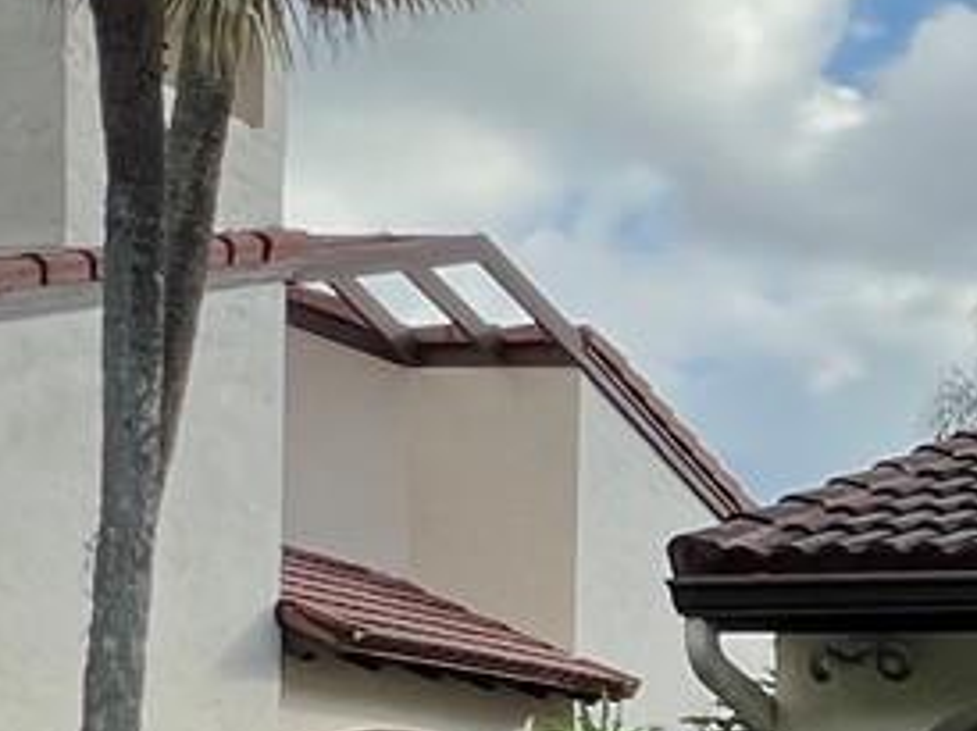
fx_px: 2143
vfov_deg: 18.5
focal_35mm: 76
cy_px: 842
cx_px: 1961
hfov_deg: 17.8
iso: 32
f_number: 1.8
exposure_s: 1/717
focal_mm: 1.57
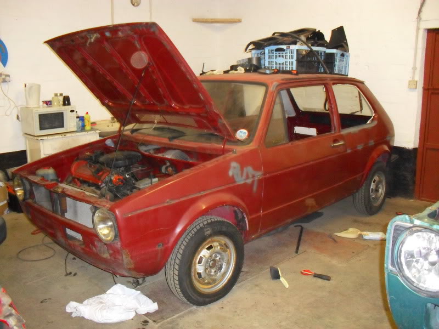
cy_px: 164
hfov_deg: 52.6
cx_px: 220
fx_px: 444
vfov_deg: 40.7
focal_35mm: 35
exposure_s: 1/45
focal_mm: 6.3
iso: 400
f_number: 3.2
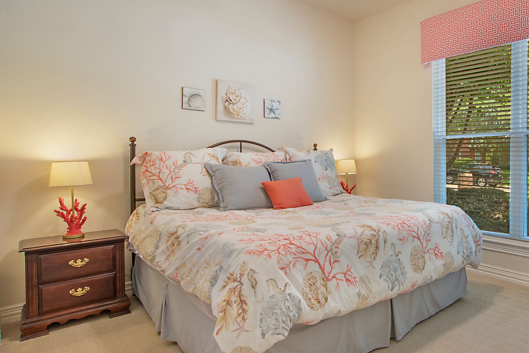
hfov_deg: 74.9
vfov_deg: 57.2
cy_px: 160
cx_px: 372
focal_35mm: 22
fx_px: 323
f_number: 8
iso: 100
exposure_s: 1/6
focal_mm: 10
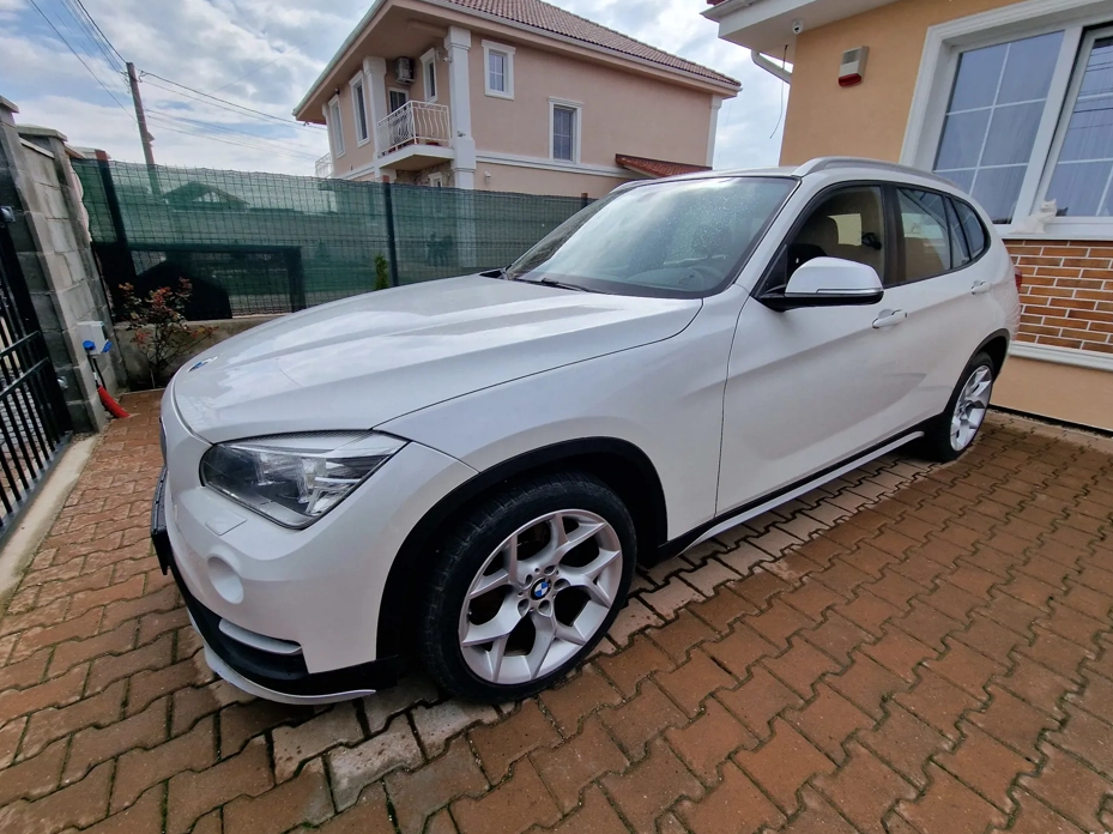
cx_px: 583
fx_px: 450
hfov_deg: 102.0
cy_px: 409
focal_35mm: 14
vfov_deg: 85.6
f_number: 2.2
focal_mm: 2.2
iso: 50
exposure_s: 1/2216
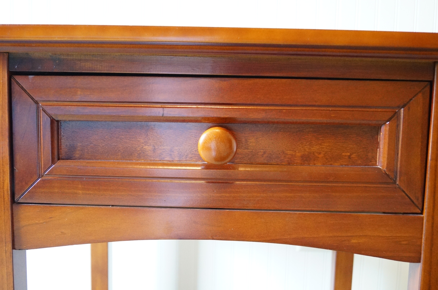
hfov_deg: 49.6
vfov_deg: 34.1
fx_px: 474
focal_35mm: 39
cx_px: 219
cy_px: 145
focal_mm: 26
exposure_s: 1/15
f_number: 4.5
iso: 3200
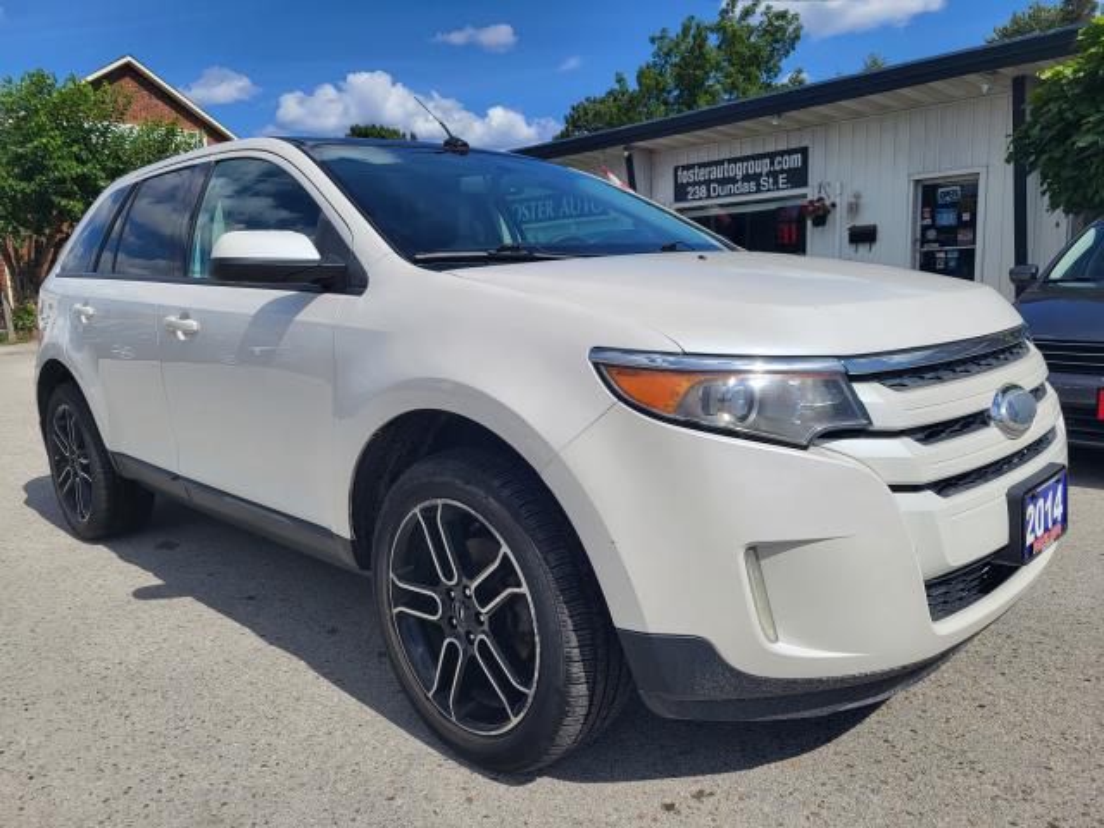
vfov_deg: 53.1
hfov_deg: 67.3
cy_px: 414
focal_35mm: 26
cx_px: 552
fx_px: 829
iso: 40
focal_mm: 5.4
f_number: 1.8
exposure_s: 1/4641
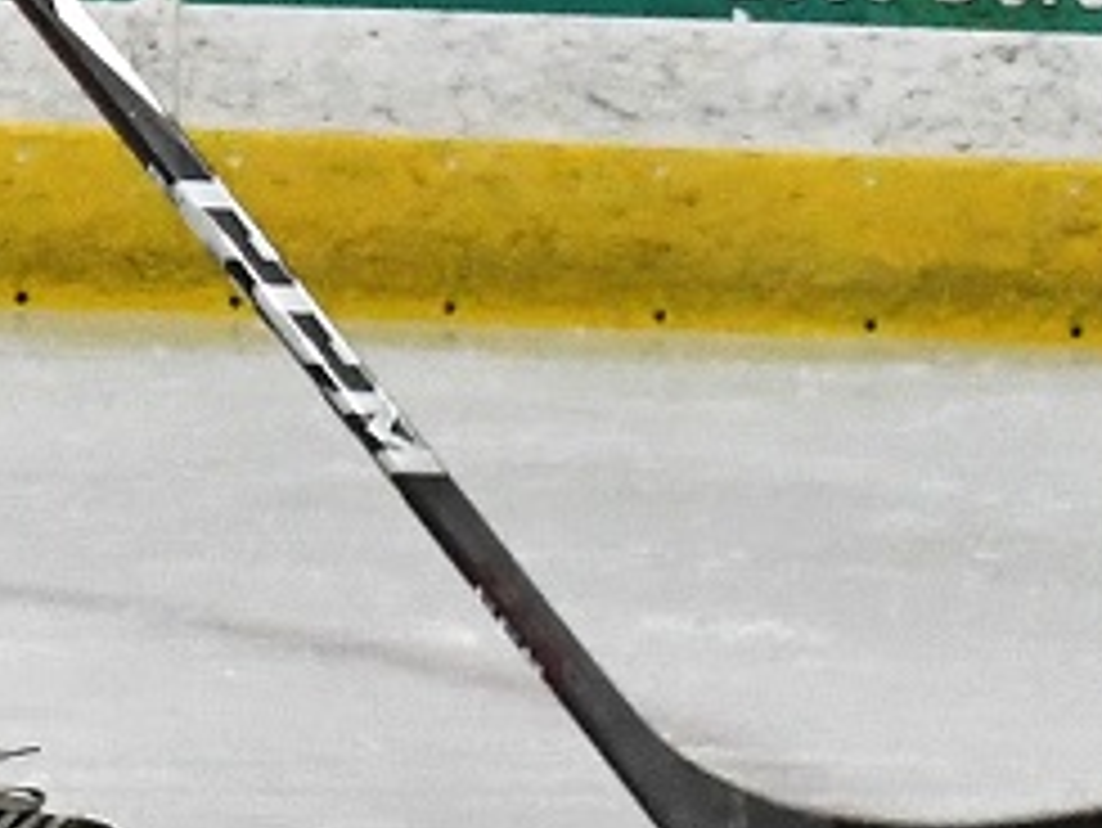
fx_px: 15612
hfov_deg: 4.0
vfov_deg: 3.0
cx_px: 1145
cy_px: -16
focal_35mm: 490
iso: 4500
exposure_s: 1/1000
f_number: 4
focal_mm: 75
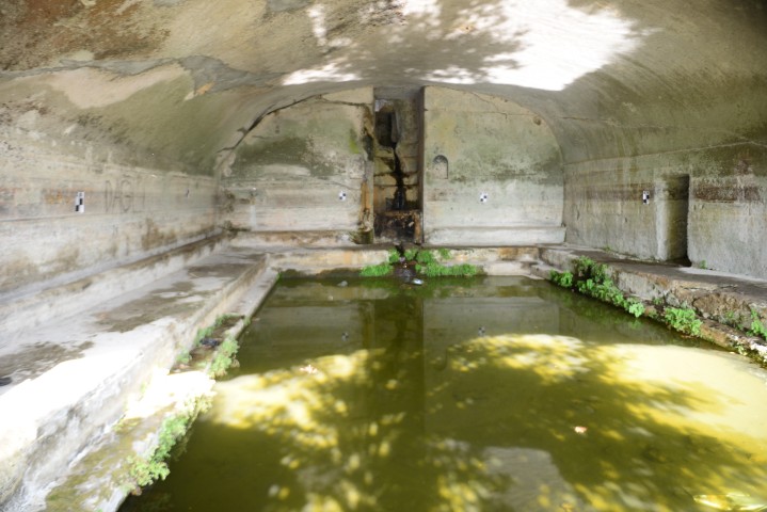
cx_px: 384
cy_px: 256
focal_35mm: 24
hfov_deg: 73.7
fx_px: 512
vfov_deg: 53.2
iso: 250
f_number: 2.8
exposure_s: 1/60
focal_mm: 24
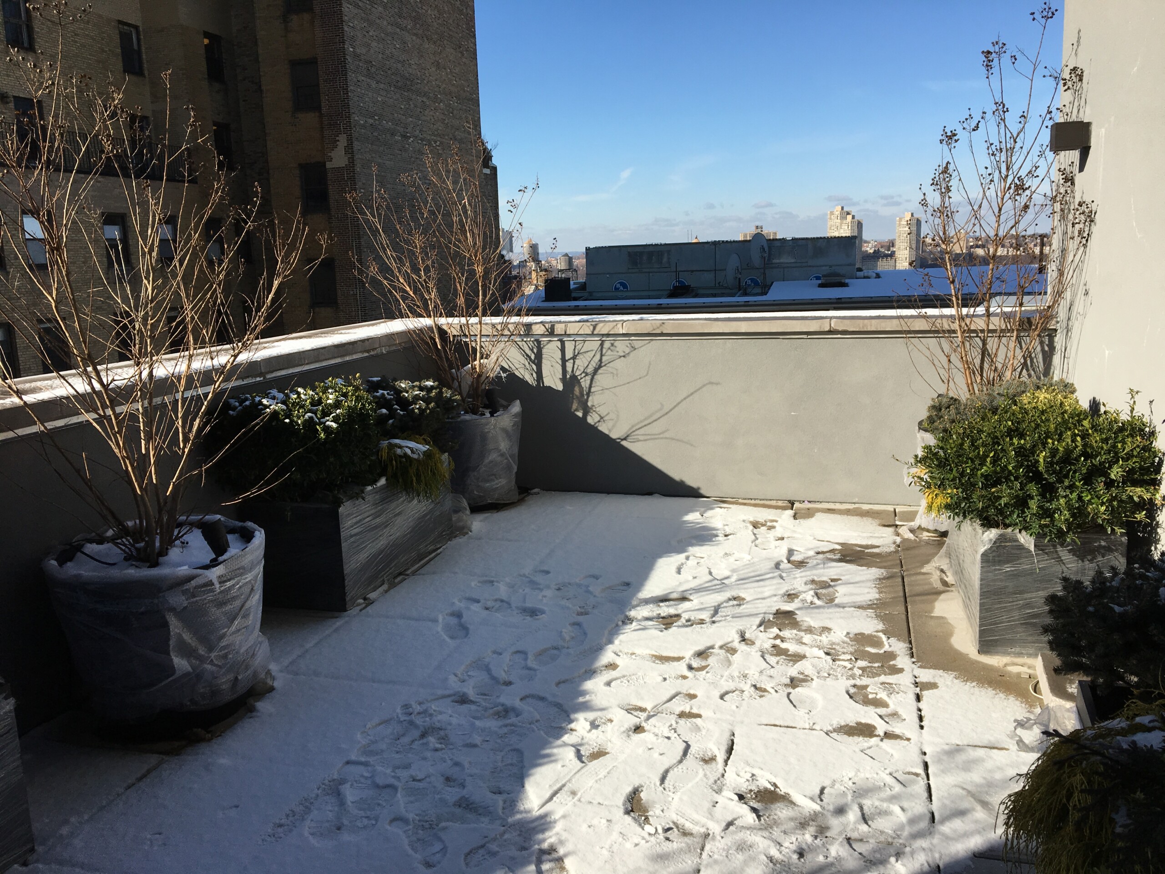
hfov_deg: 61.7
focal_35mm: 29
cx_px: 582
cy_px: 437
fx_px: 976
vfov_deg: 48.2
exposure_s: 1/1672
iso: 25
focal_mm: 4.15
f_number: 2.2
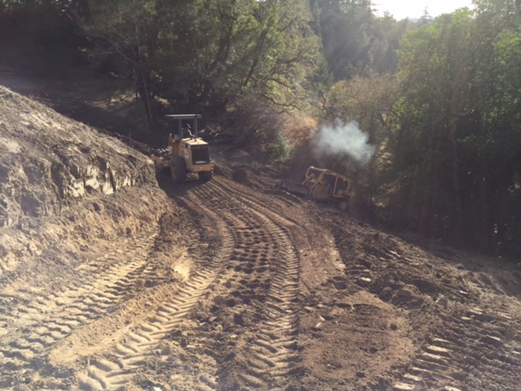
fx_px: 437
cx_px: 260
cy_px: 196
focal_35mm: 29
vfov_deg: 48.2
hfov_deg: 61.7
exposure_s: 1/860
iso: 32
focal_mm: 4.15
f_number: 2.2
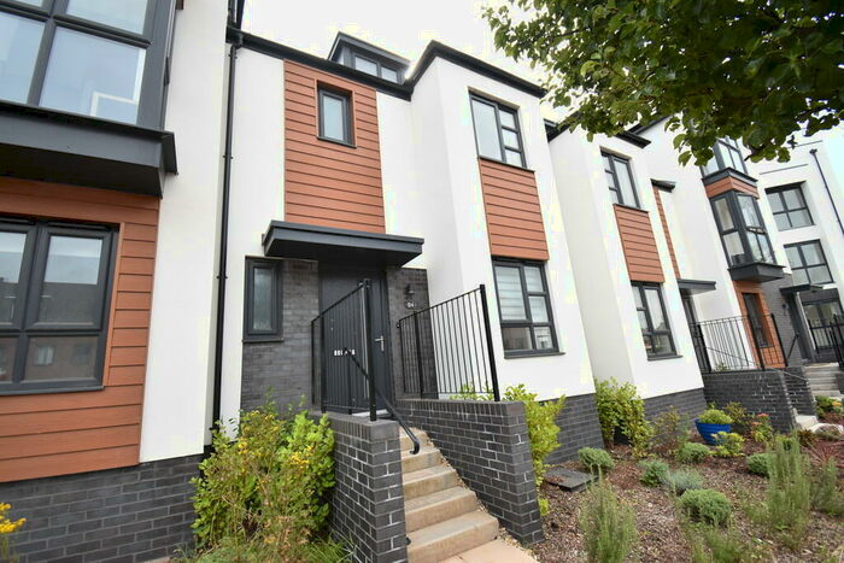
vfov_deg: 77.4
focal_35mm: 15
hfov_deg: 100.4
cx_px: 422
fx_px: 352
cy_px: 282
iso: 800
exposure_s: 1/1000
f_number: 4.5
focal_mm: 10
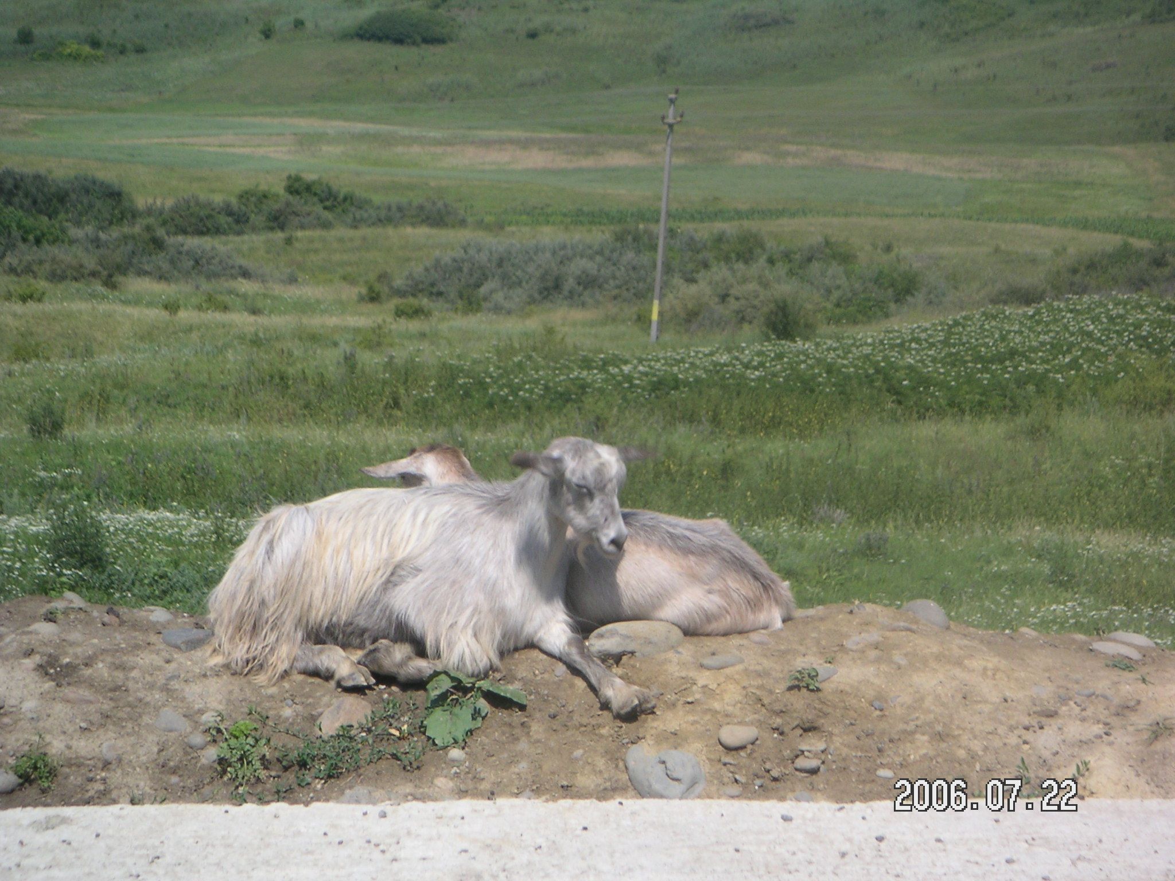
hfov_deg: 19.6
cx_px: 588
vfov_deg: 14.8
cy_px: 440
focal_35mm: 100
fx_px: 3394
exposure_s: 1/125
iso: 50
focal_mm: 15.5
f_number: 8
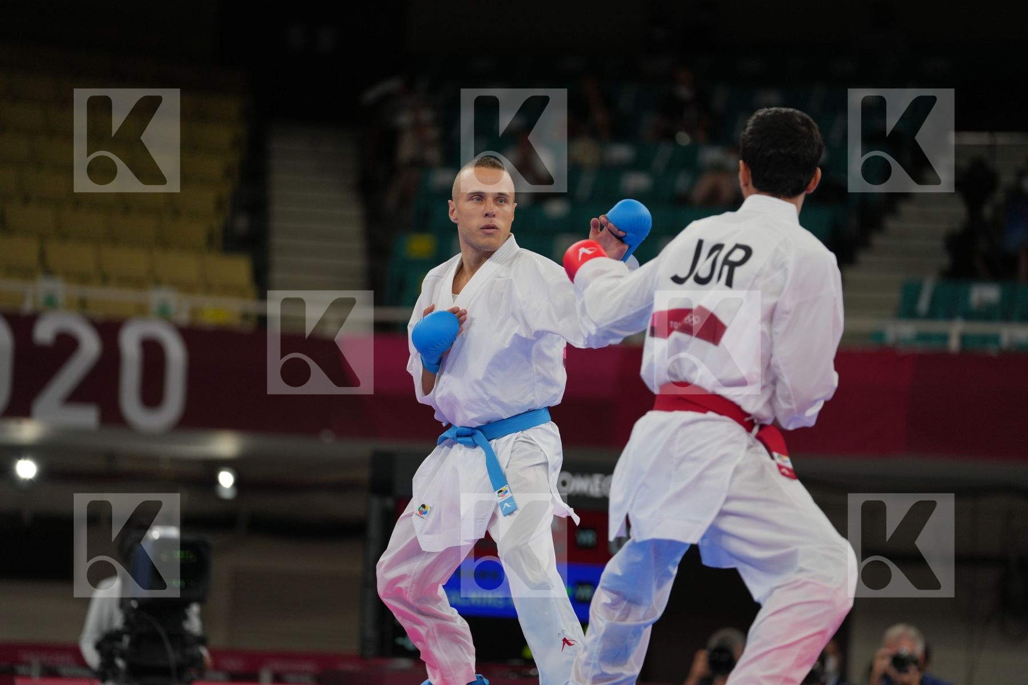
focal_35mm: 167
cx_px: 514
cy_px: 342
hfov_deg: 12.3
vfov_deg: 8.2
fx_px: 4768
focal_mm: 167
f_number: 2.8
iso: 400
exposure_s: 1/1000
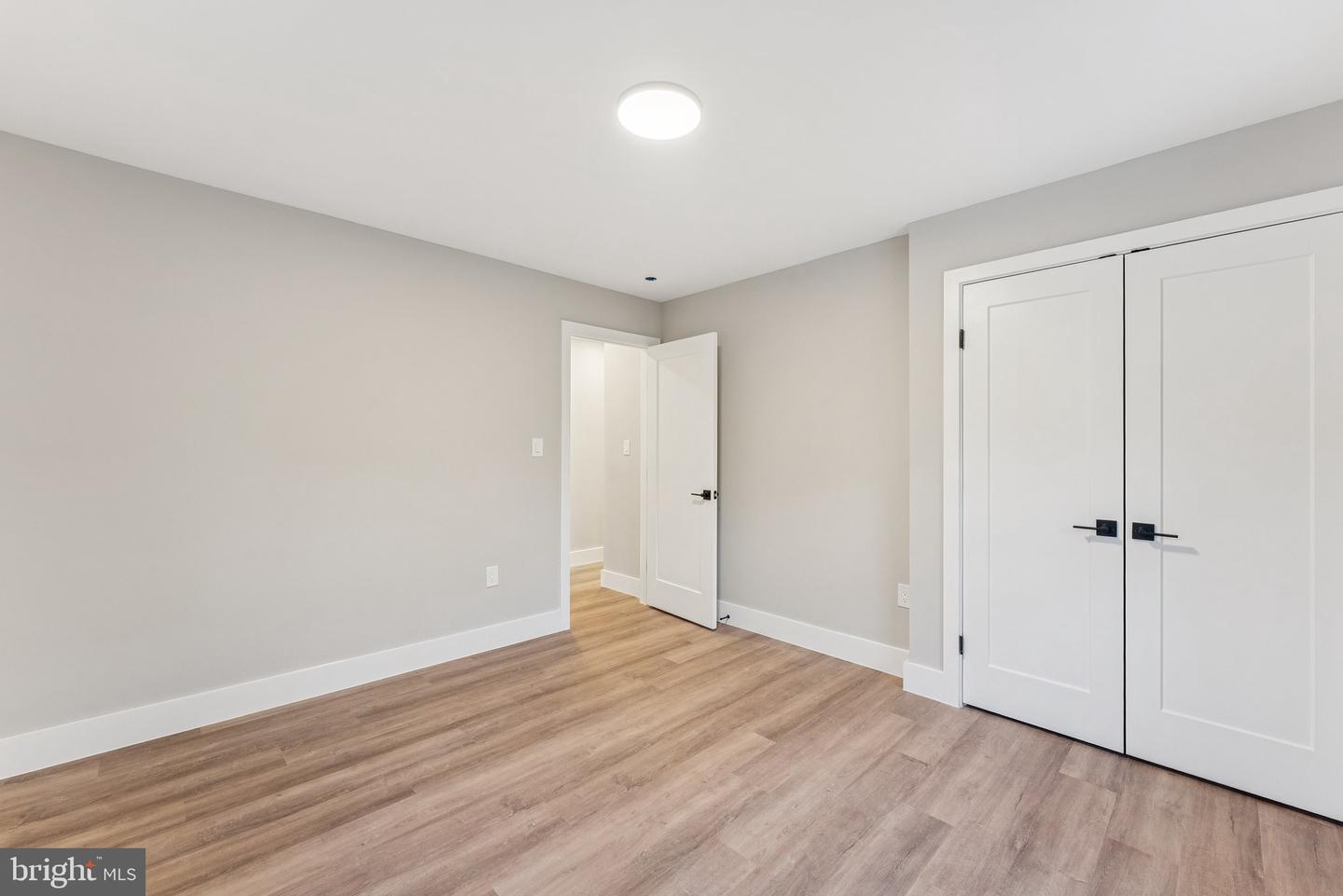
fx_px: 522
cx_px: 672
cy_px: 448
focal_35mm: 14
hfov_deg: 104.2
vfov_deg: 81.2
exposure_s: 1/2.5
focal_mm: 14
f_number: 9
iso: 250
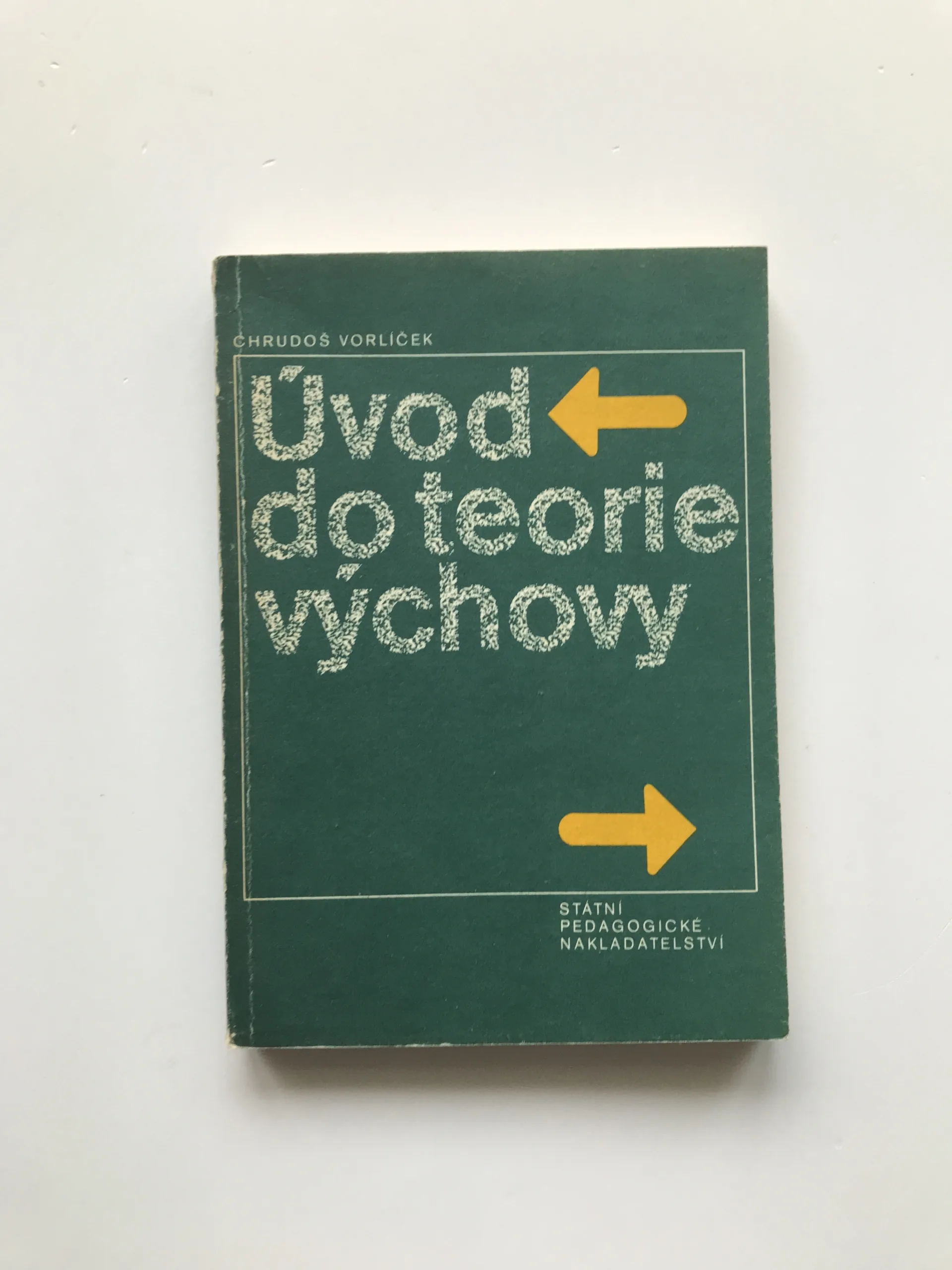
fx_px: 1027
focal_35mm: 28
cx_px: 476
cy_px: 635
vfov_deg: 63.4
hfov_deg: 49.7
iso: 40
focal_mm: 3.99
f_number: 1.8
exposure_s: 1/100
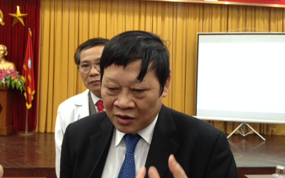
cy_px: 84
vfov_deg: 33.6
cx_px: 143
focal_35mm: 38
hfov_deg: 51.5
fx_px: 295
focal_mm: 4.28
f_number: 2.4
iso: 250
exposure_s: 1/20
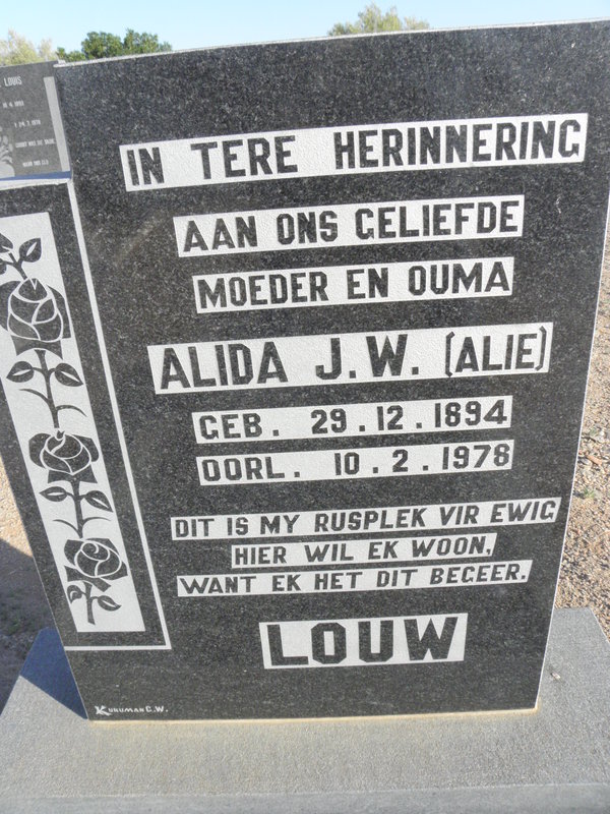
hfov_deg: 53.1
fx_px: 611
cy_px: 407
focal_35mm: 26
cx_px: 305
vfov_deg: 67.3
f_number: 6.3
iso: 200
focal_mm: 4.6
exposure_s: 1/400
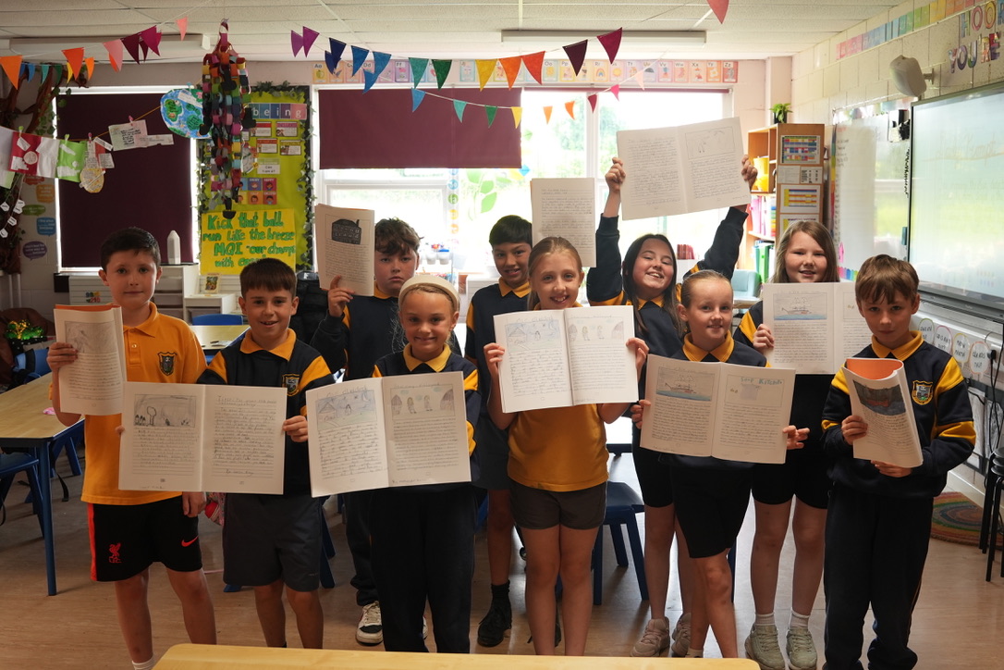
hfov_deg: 49.6
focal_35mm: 39
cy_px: 335
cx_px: 502
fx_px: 1088
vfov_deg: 34.2
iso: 500
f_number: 3.5
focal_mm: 26.3
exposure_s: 1/100
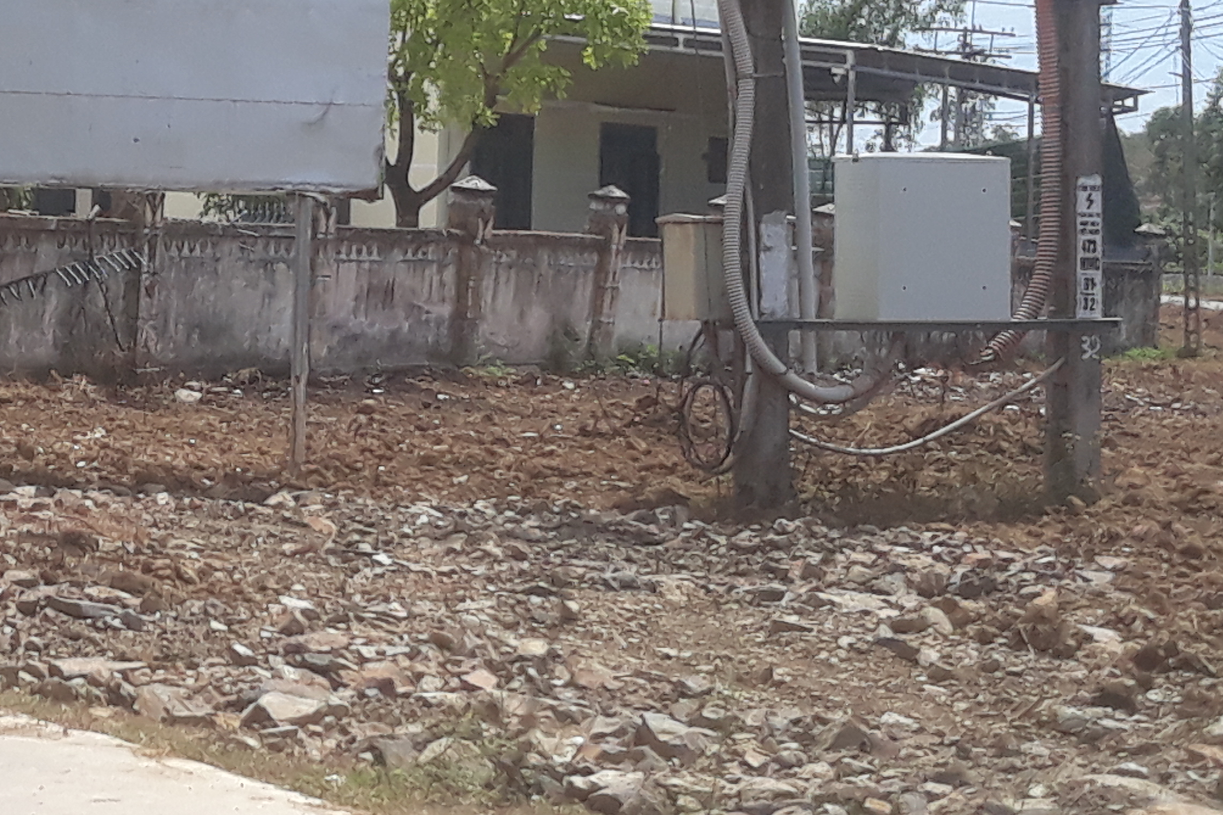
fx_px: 1732
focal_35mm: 51
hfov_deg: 36.5
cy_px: 173
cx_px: 128
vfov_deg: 26.0
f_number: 1.7
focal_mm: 3.71
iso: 40
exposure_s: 1/1901
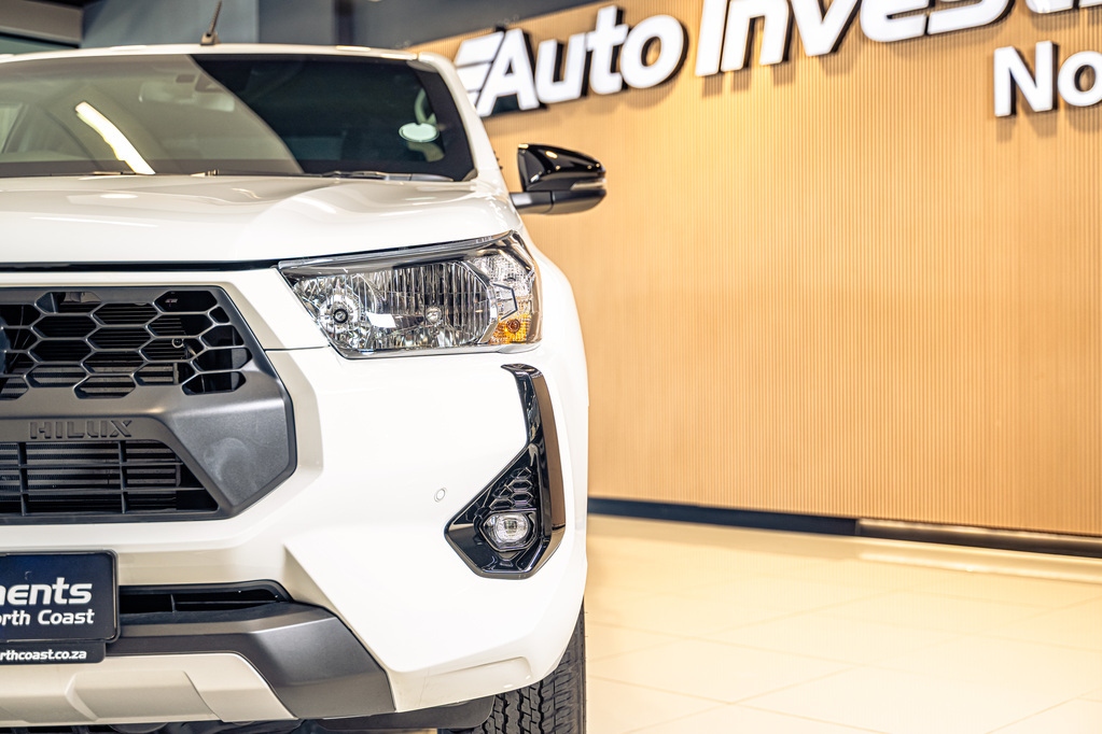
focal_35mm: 47
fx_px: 1439
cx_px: 551
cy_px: 367
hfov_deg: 41.9
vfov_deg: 28.6
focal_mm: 47
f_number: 3.2
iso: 640
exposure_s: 1/125
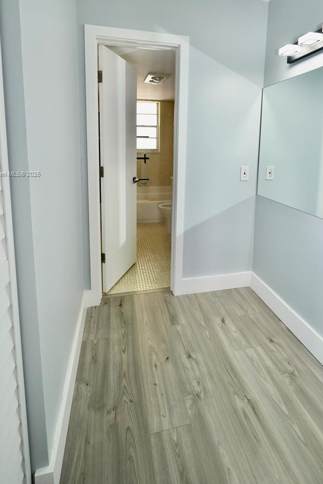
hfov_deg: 67.3
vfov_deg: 87.8
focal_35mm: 18
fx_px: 242
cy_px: 174
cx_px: 173
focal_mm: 13
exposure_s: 1/160
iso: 640
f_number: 4
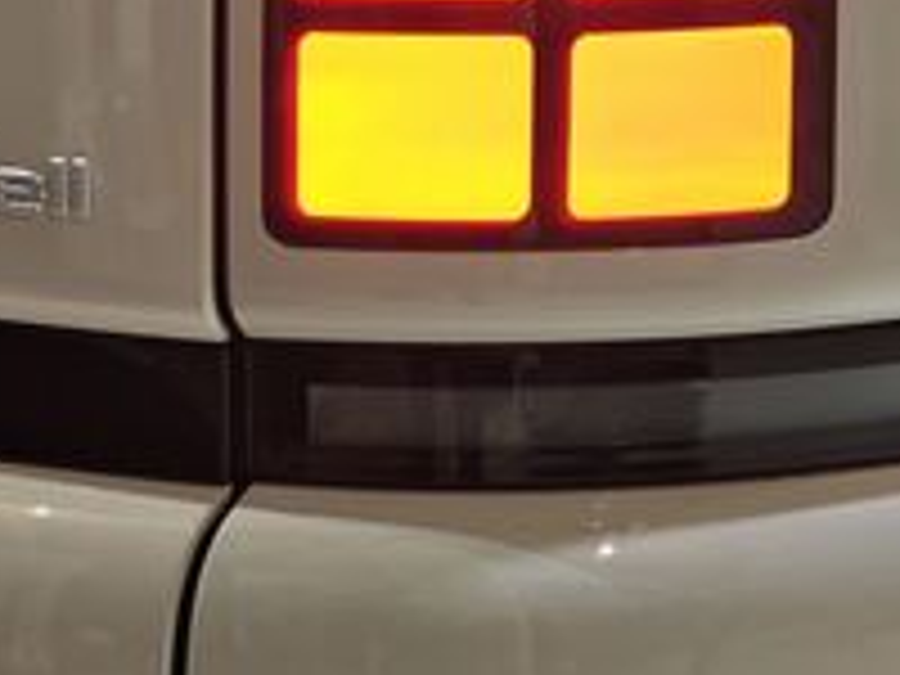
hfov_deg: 10.3
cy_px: -180
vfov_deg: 7.7
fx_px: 4966
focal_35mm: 191
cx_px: 256
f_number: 1.8
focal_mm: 11.5
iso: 100
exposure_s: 1/100
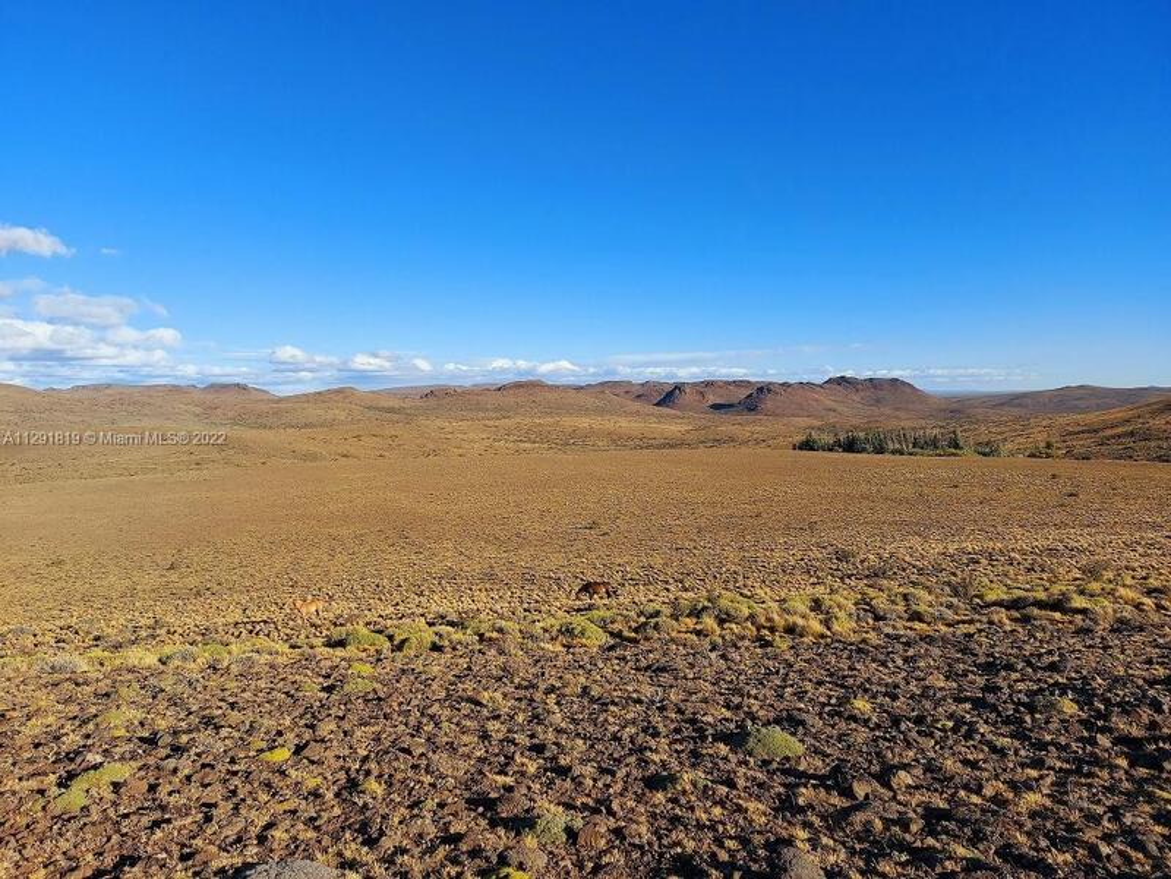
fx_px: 812
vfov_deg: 56.8
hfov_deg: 71.6
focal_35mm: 24
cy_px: 440
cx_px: 586
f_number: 1.8
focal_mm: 5.23
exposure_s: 1/1250
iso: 32
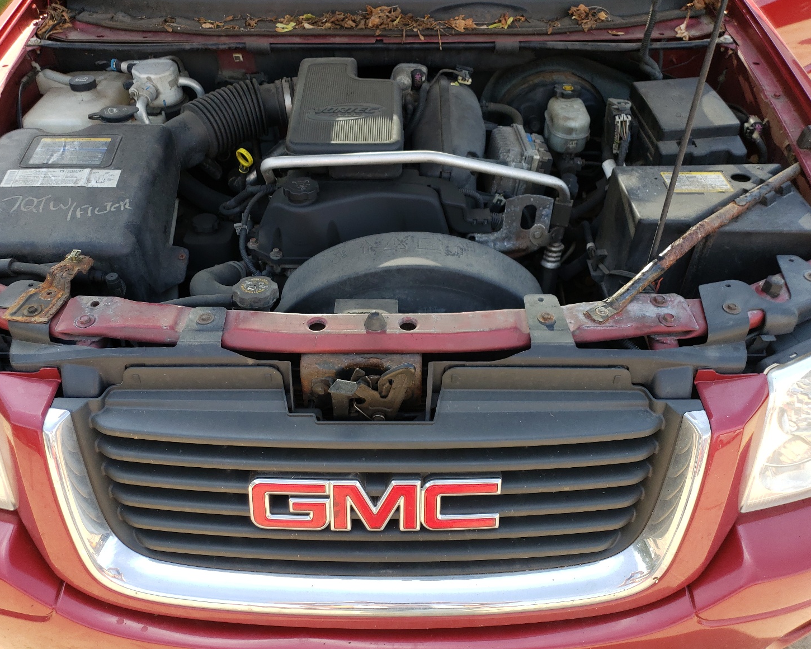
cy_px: 319
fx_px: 672
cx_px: 396
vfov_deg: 51.5
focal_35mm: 28
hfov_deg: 62.2
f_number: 1.5
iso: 50
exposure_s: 1/476
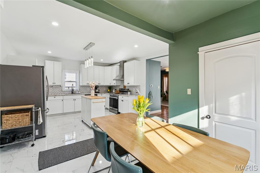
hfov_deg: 96.0
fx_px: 117
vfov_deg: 73.0
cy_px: 86
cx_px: 130
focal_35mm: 16
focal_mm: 16.2
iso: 200
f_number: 13
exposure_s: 1/5
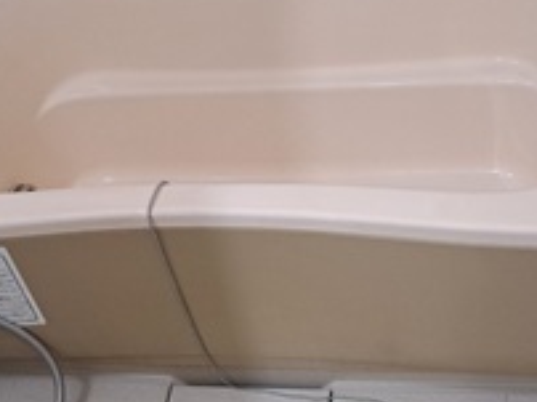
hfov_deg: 35.0
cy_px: 378
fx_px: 852
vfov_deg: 25.5
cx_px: 261
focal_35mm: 55
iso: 400
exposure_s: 1/50
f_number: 1.8
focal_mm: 5.23
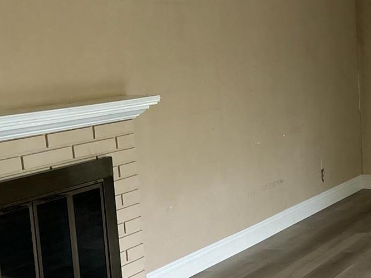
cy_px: 203
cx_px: 466
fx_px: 857
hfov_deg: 22.2
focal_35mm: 80
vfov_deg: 18.3
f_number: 1.6
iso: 400
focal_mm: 5.96
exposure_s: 1/60
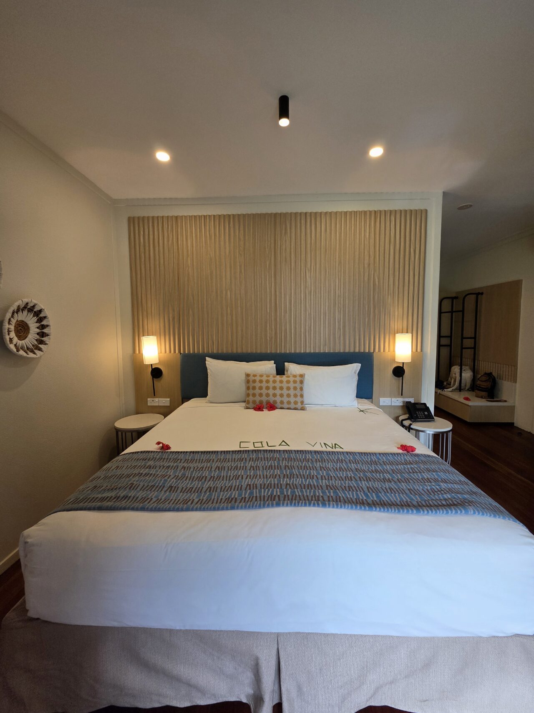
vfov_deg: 106.2
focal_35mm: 13
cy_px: 356
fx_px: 267
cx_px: 267
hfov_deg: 89.9
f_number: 1.9
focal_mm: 2.2
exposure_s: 1/101
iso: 64
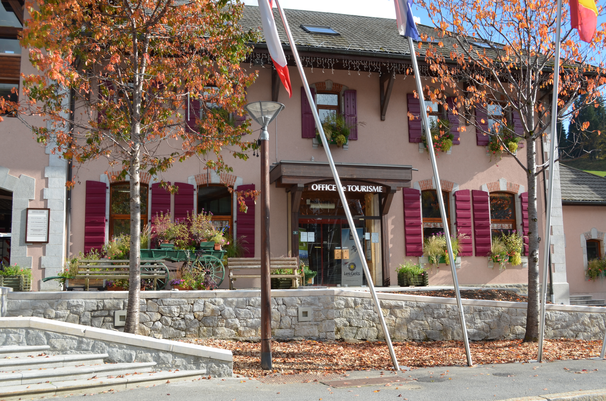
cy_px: 200
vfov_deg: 36.7
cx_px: 303
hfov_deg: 53.2
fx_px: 605
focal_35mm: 36
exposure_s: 1/250
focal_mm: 24
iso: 180
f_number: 8
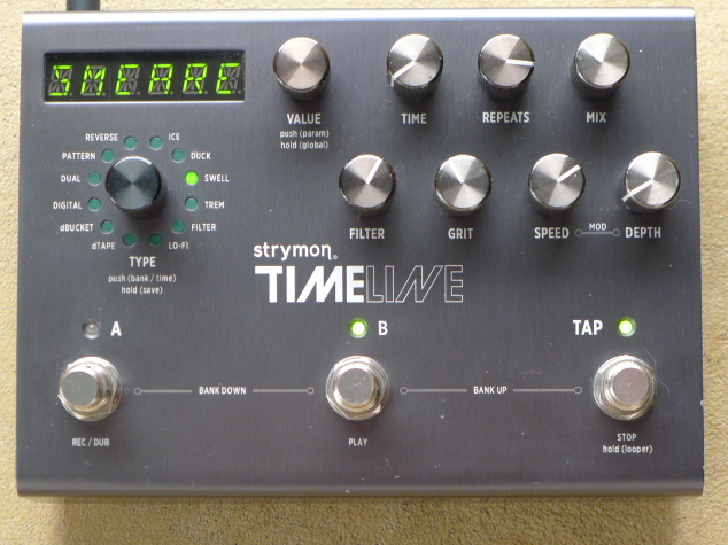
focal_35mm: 102
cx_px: 363
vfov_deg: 14.5
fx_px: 2144
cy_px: 271
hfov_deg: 19.3
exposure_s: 1/20
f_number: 3.3
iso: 400
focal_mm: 19.2
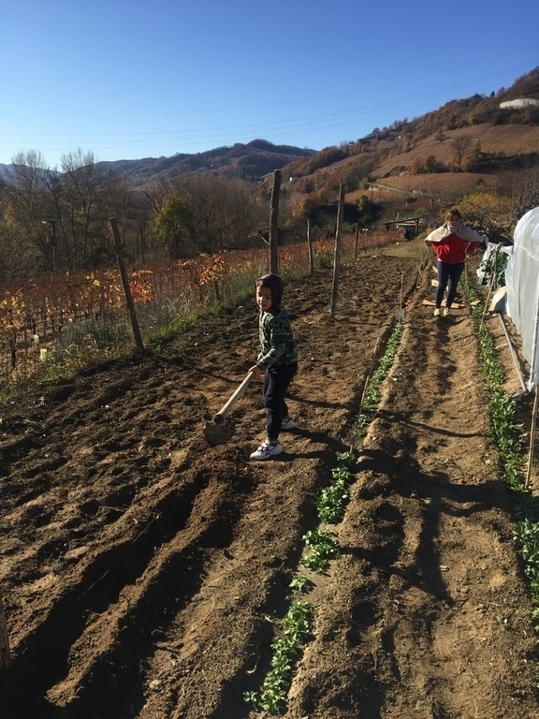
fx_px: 602
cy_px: 360
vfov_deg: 61.7
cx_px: 270
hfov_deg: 48.2
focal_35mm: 29
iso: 32
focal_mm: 4.15
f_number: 2.2
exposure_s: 1/1412
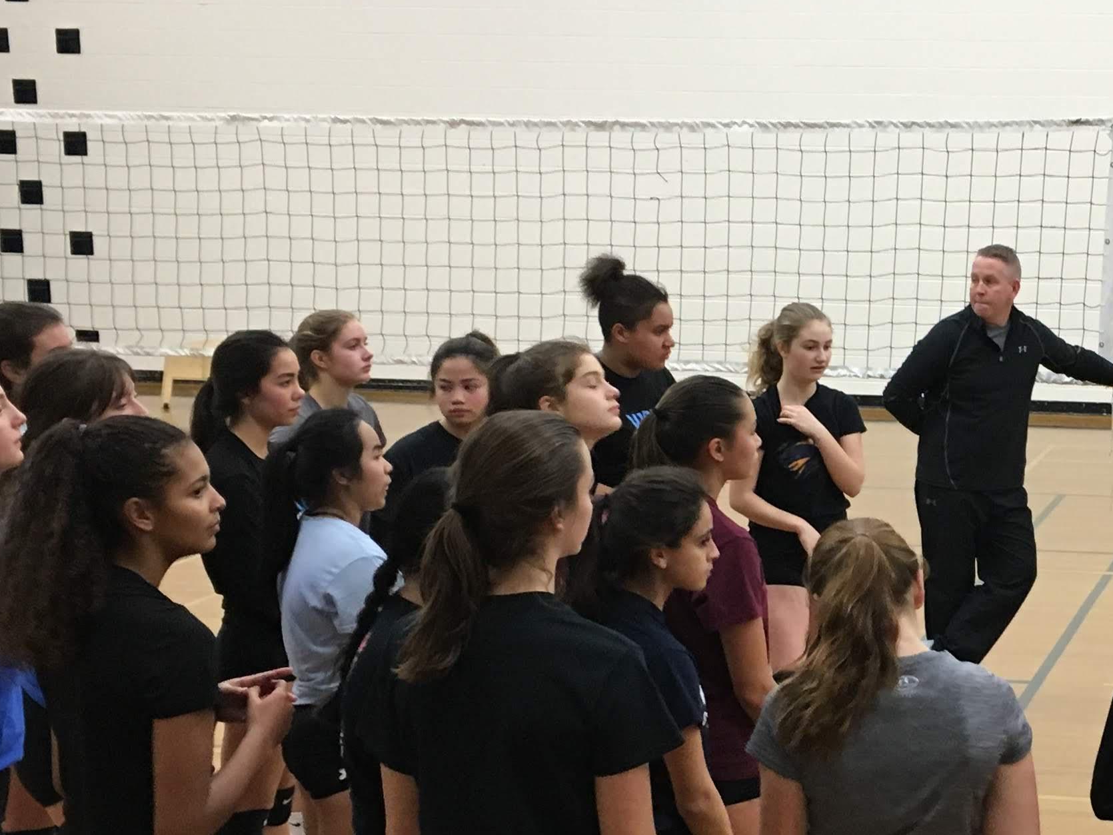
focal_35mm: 70
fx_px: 2251
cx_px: 1034
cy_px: 596
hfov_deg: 26.7
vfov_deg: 20.9
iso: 100
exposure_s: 1/30
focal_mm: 4.15
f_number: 2.2
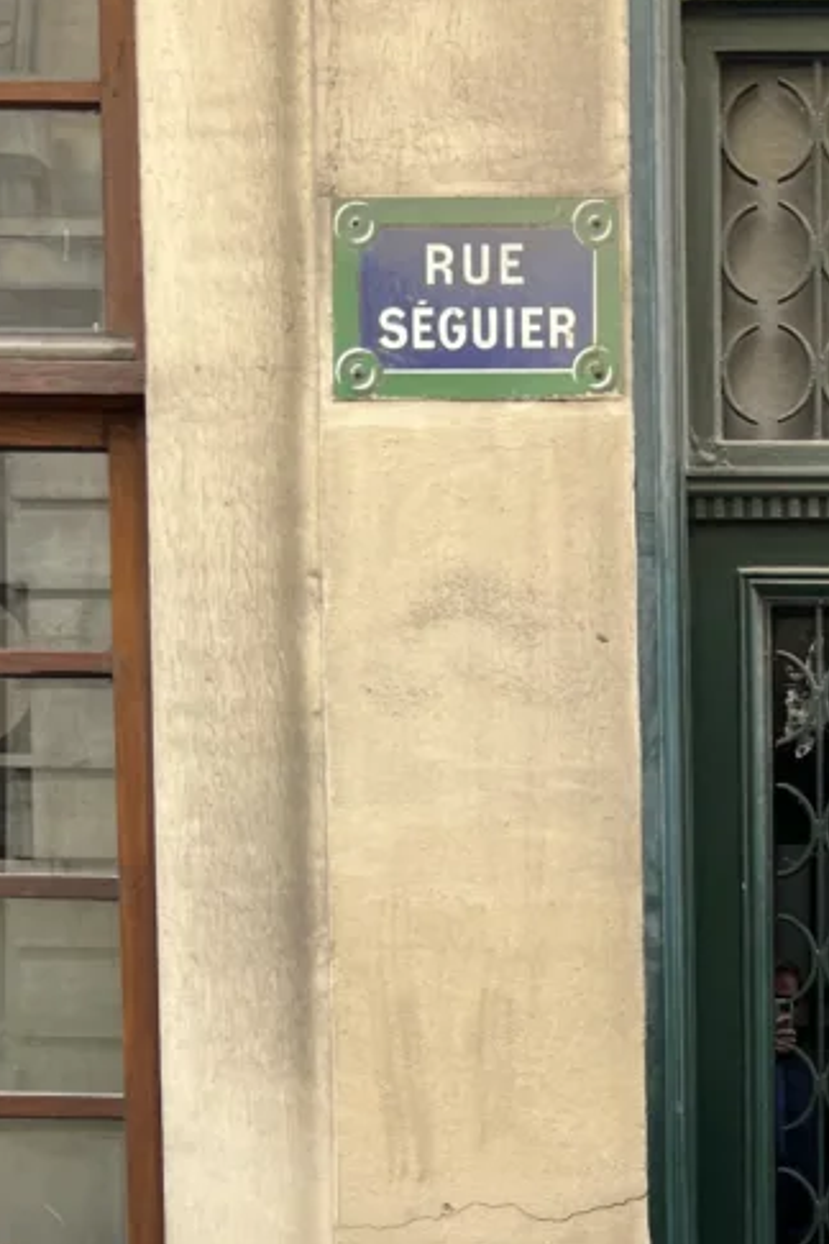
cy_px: 1172
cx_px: 809
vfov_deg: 32.8
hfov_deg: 22.9
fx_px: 1969
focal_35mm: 57
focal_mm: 5.7
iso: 50
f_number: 1.5
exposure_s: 1/121
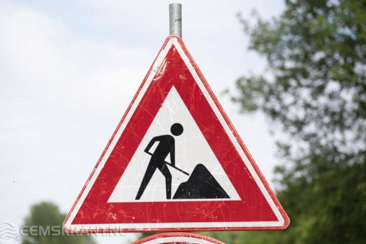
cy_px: 119
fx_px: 1179
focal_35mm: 116
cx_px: 183
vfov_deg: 11.8
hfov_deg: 17.6
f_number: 4
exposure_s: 1/3200
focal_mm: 110
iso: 500
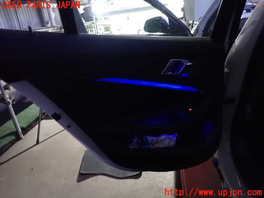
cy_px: 99
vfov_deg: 54.9
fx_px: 191
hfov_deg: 69.4
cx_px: 132
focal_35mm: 25
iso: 1600
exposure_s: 1/2
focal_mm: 4.5
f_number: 2
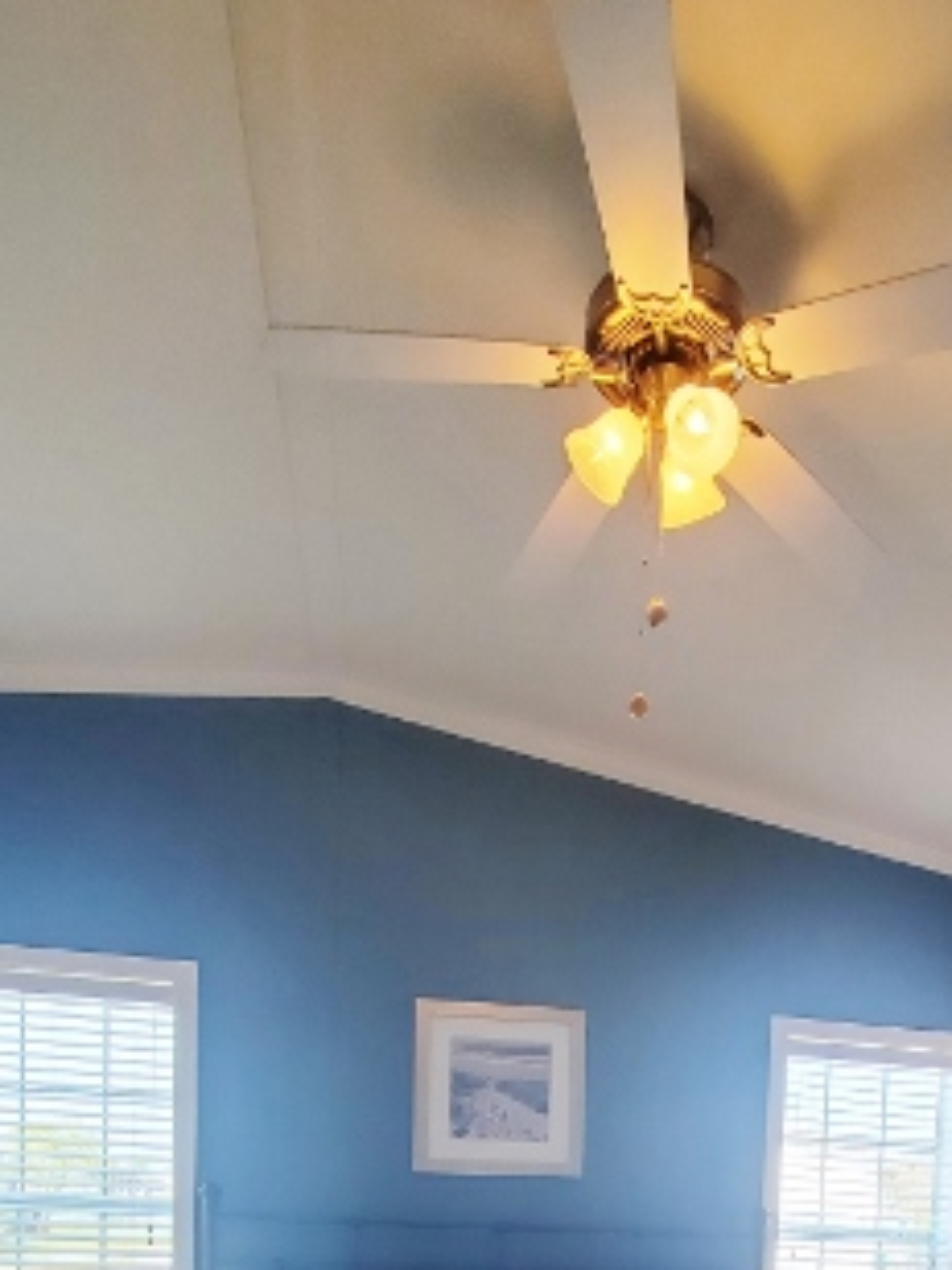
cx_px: 659
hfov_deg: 50.1
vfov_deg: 52.2
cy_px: 1266
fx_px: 990
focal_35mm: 27
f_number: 2.2
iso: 80
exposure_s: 1/60
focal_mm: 1.8
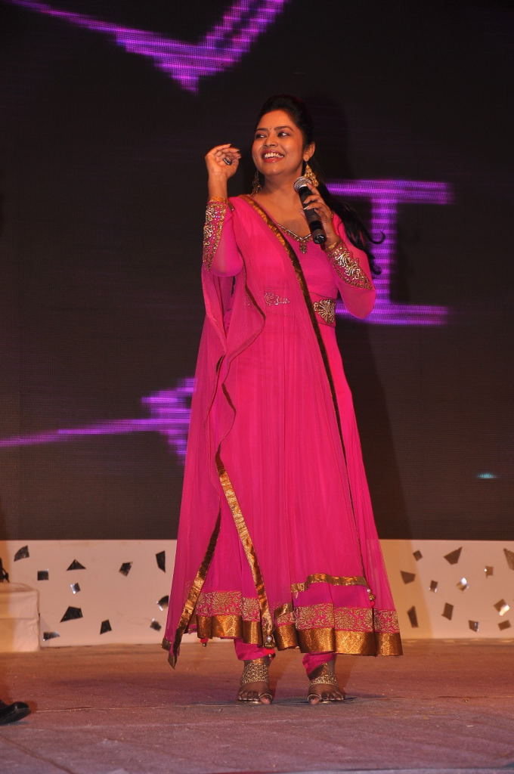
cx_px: 257
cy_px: 387
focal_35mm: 93
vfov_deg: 21.9
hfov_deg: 14.7
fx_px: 1997
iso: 200
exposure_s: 1/125
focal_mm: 62
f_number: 6.3
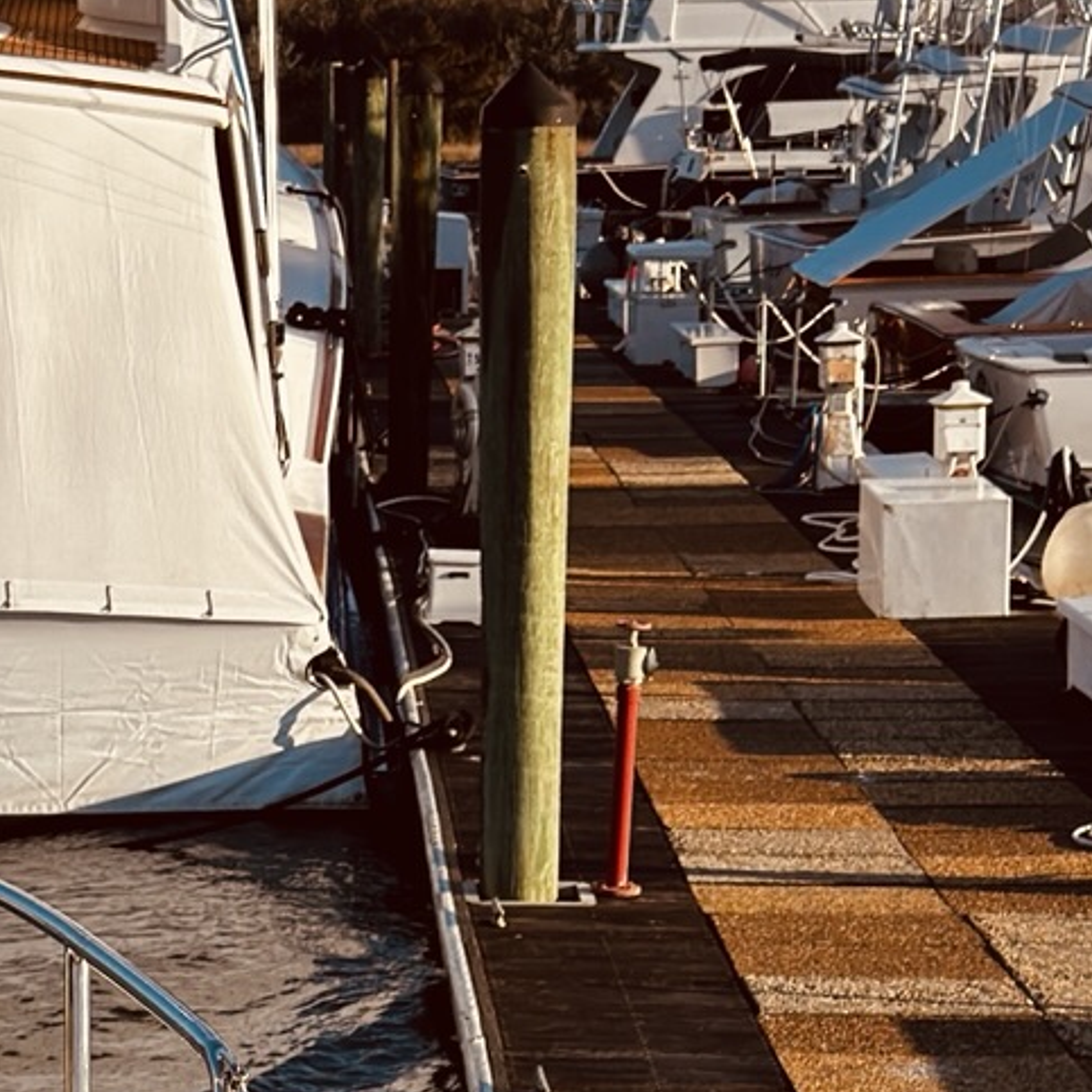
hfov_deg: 13.6
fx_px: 4568
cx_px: 210
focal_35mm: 128
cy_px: 1427
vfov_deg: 13.2
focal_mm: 6.76
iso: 100
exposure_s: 1/3058
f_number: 1.78
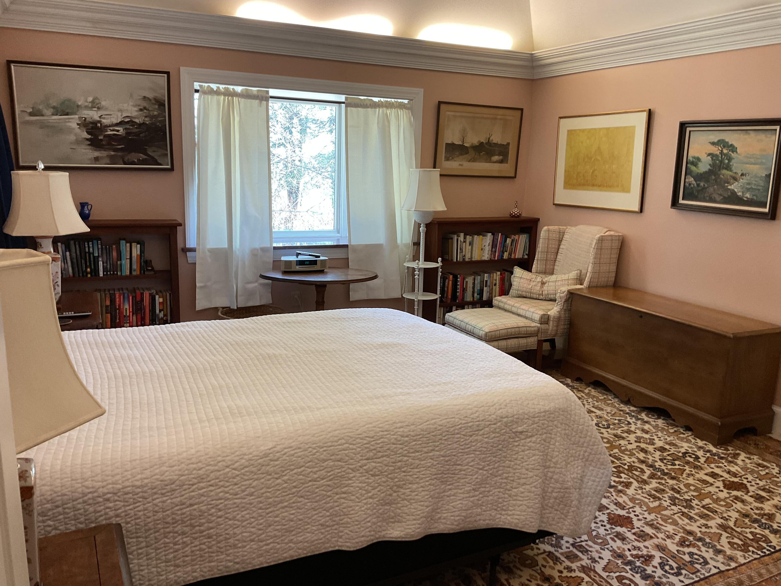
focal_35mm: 29
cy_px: 293
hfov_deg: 61.7
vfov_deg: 48.2
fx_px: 654
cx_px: 390
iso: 125
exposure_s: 1/60
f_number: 1.8
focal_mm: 3
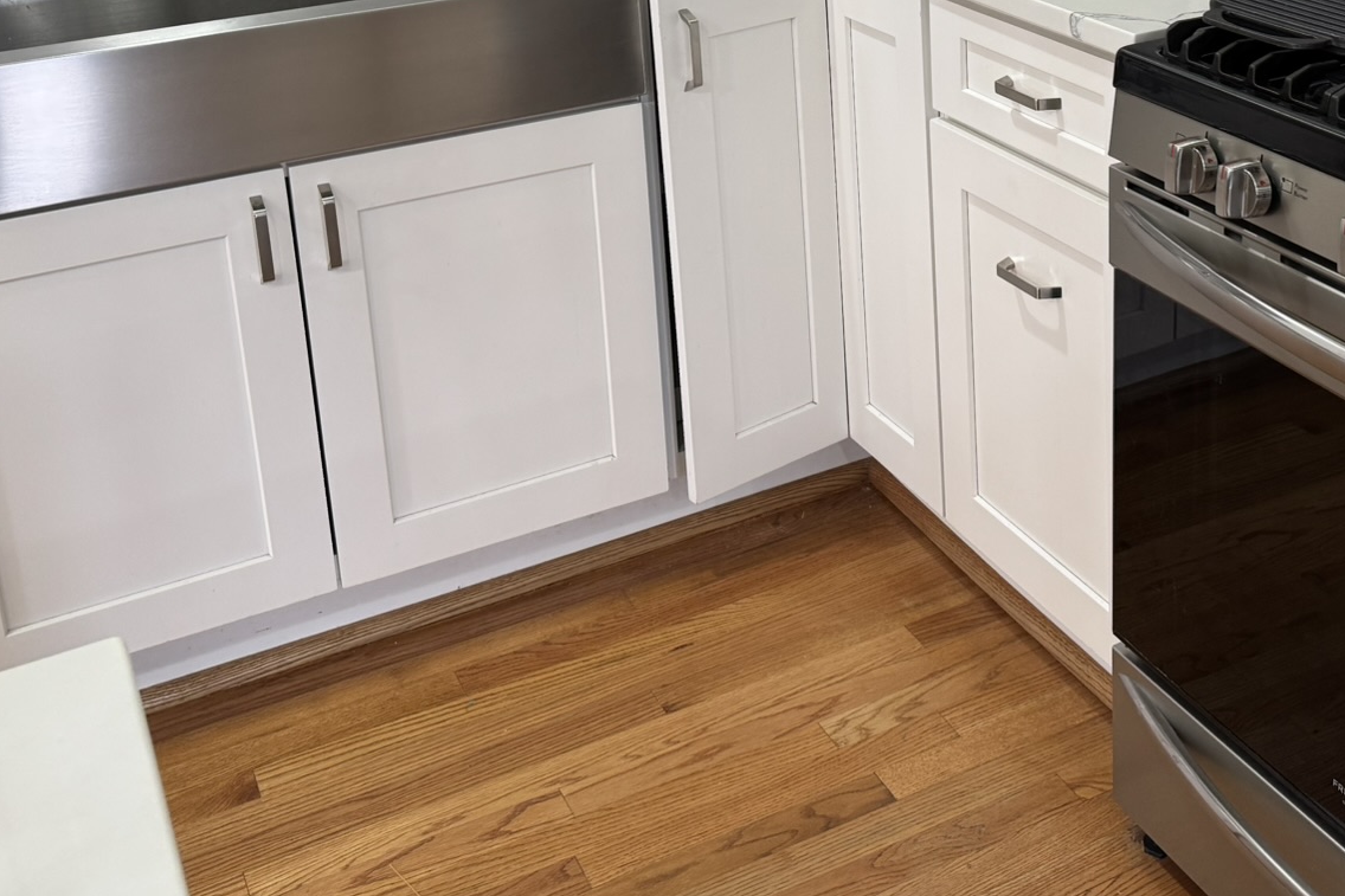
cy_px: 36
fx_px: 1681
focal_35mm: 45
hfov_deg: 43.0
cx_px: 895
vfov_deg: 28.3
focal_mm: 6.76
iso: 160
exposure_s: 1/60
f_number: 1.78
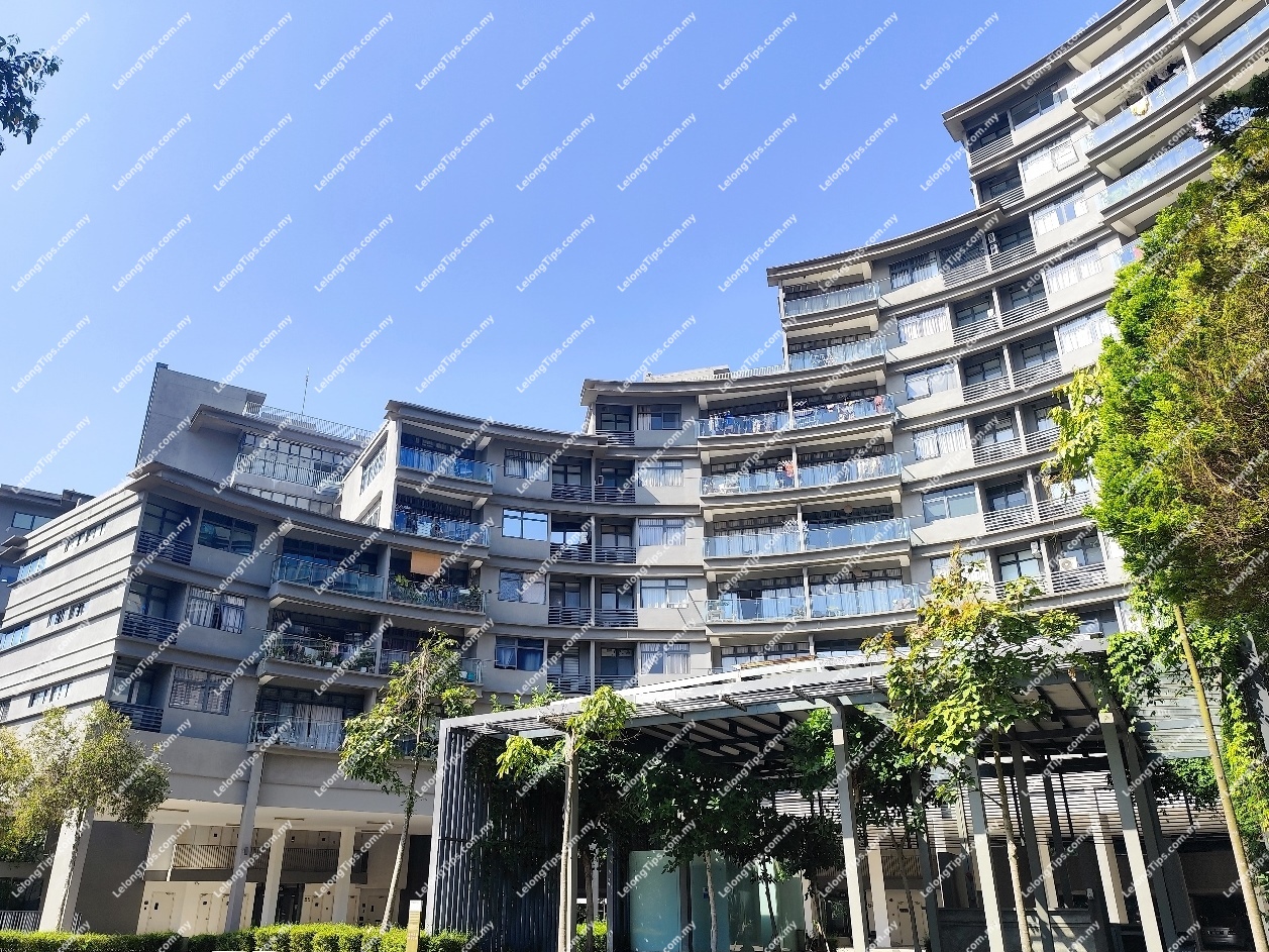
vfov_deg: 58.9
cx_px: 634
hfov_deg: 73.9
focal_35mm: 23
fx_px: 843
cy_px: 476
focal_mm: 6.14
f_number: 1.65
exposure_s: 1/513
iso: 50
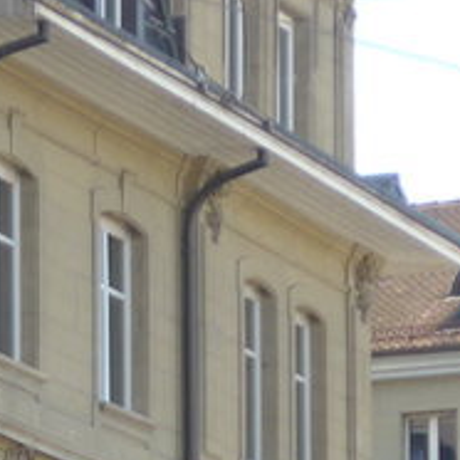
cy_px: 1108
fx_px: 6360
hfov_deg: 4.1
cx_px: -552
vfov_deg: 4.1
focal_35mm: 423
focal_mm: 15
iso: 80
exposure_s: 1/125
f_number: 4.2
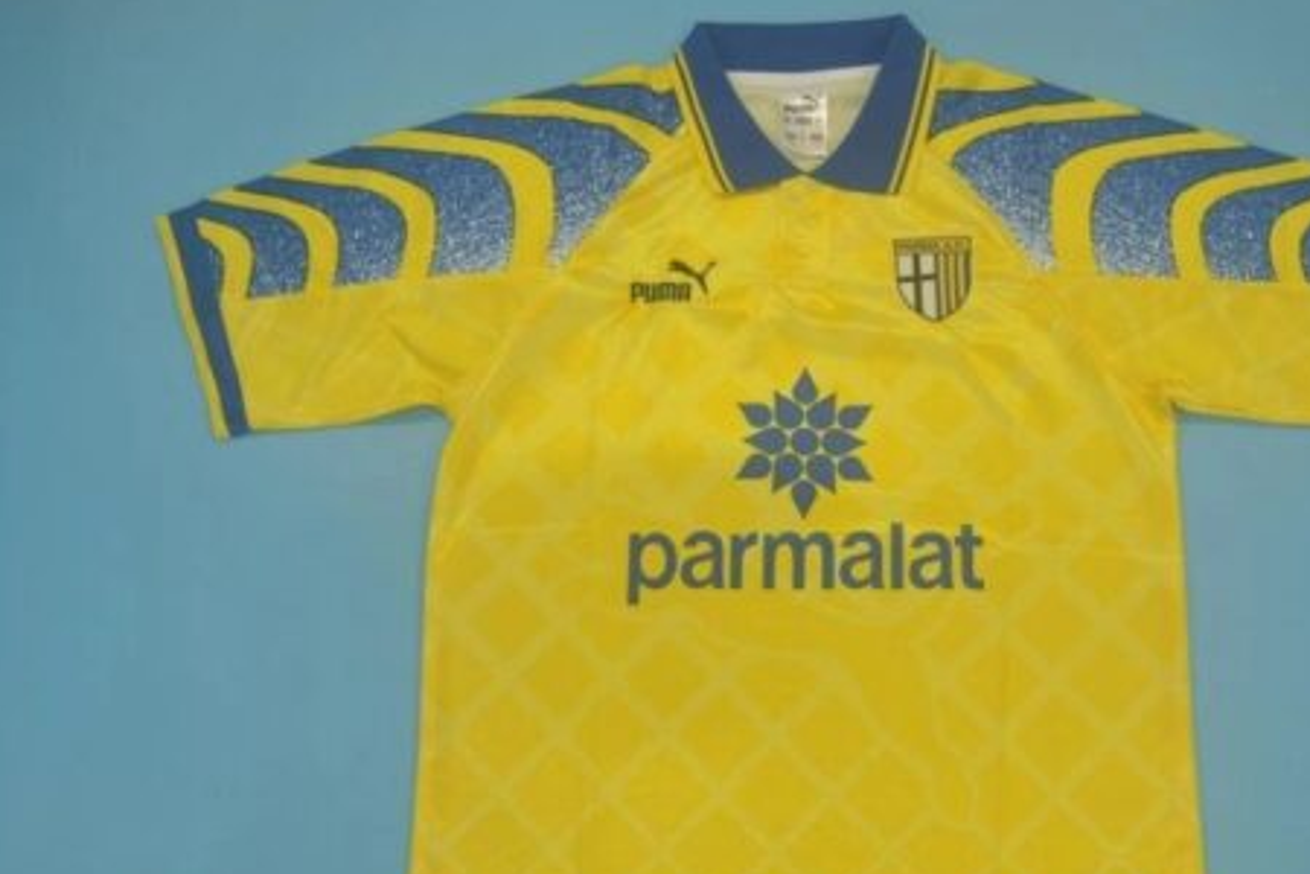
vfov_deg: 27.9
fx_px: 1747
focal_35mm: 48
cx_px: 803
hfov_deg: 40.9
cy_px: 565
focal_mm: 24
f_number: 4
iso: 200
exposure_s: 1/160
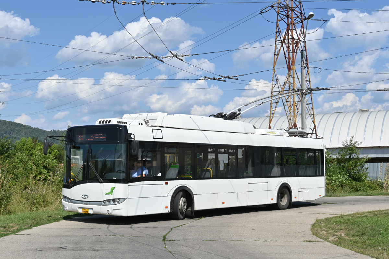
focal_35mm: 50
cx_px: 194
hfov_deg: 40.0
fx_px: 535
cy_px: 130
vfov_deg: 27.3
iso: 125
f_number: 5.6
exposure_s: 1/1250
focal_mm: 33
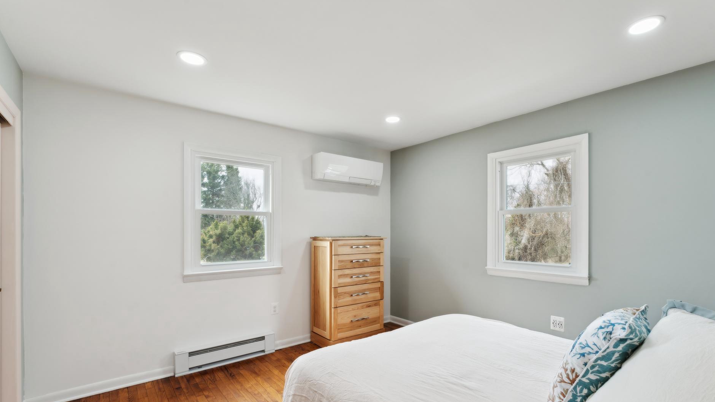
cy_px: 235
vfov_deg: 63.4
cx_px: 377
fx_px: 323
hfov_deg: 95.7
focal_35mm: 17
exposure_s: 1/5
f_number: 10
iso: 400
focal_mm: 14.9
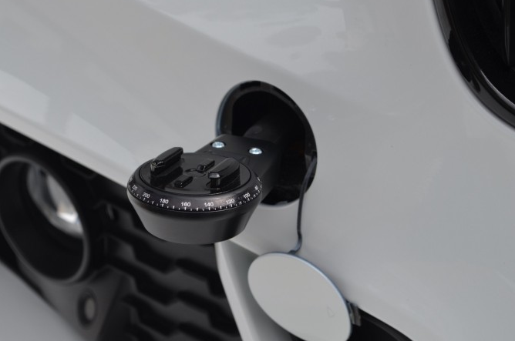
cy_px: 181
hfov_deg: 22.0
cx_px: 227
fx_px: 1322
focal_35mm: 93
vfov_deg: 14.7
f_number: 8
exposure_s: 1/250
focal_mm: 55
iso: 125
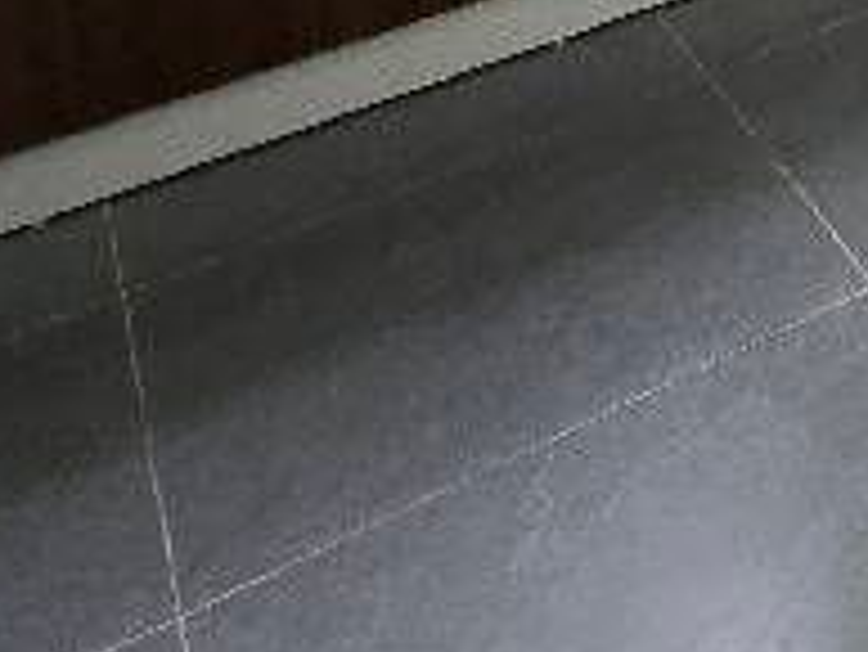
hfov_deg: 18.4
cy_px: -692
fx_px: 1731
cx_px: 1740
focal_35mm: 69
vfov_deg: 16.0
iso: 64
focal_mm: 1.7
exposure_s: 1/50
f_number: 2.2
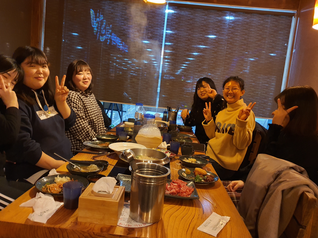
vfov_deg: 51.3
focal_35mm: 27
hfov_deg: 65.3
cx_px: 156
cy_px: 115
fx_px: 248
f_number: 1.5
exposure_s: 1/40
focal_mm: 4.3
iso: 320
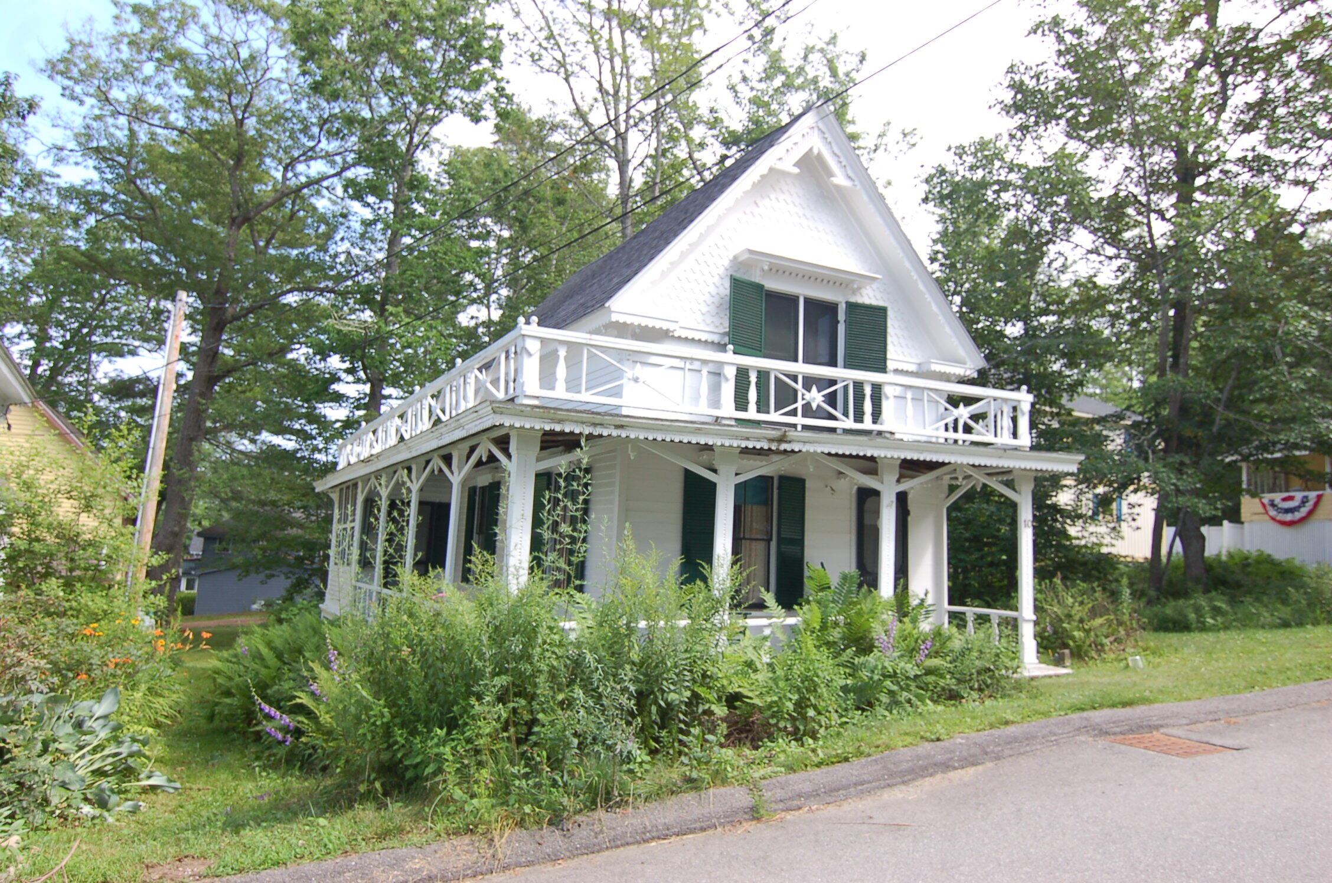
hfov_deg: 77.4
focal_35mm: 22
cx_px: 666
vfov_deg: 56.0
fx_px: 831
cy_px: 442
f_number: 7.1
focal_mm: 15
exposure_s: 1/200
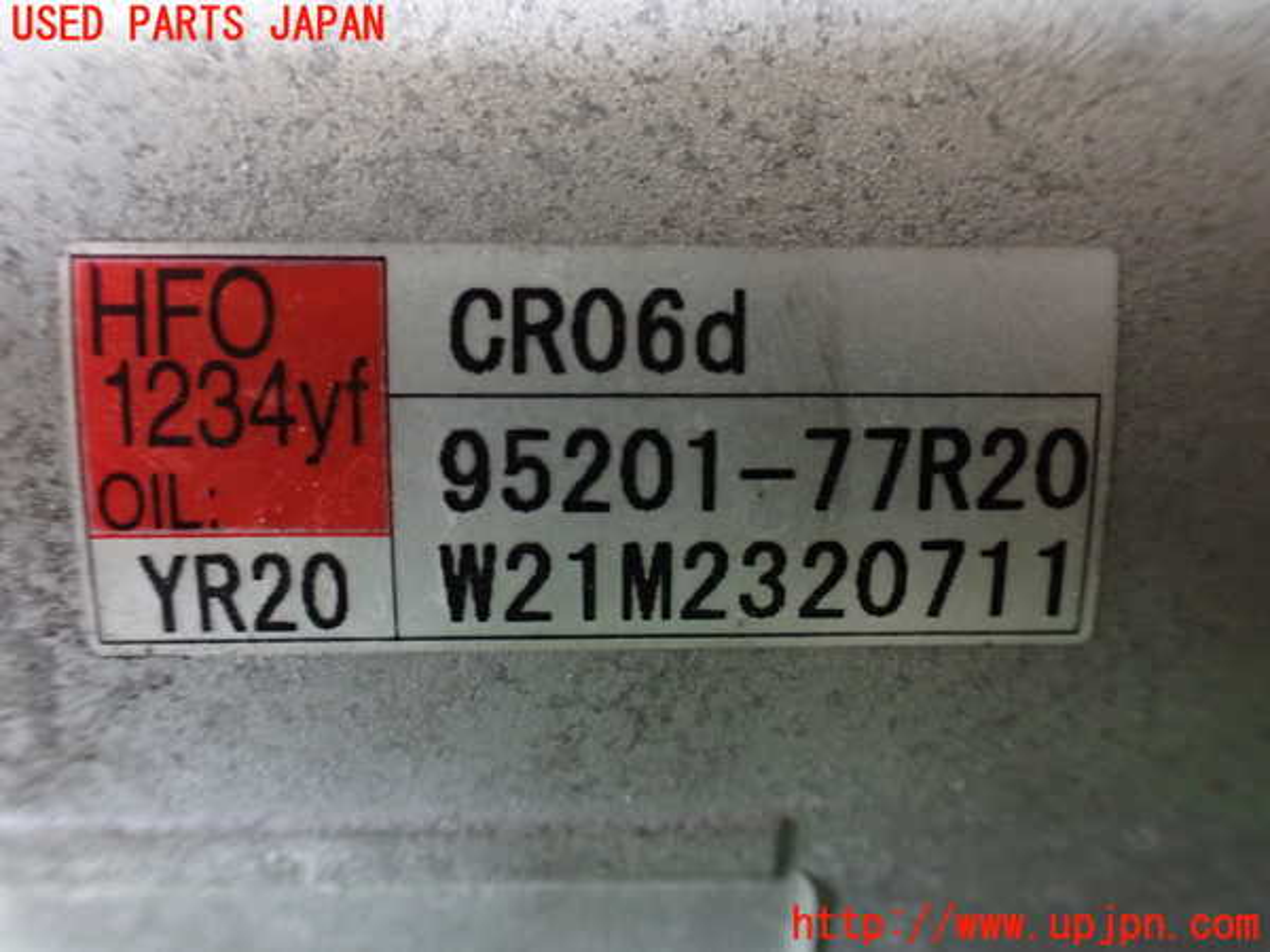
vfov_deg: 46.8
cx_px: 635
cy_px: 476
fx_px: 1101
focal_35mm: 30
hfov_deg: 60.0
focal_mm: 5.4
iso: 800
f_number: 2.3
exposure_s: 1/40
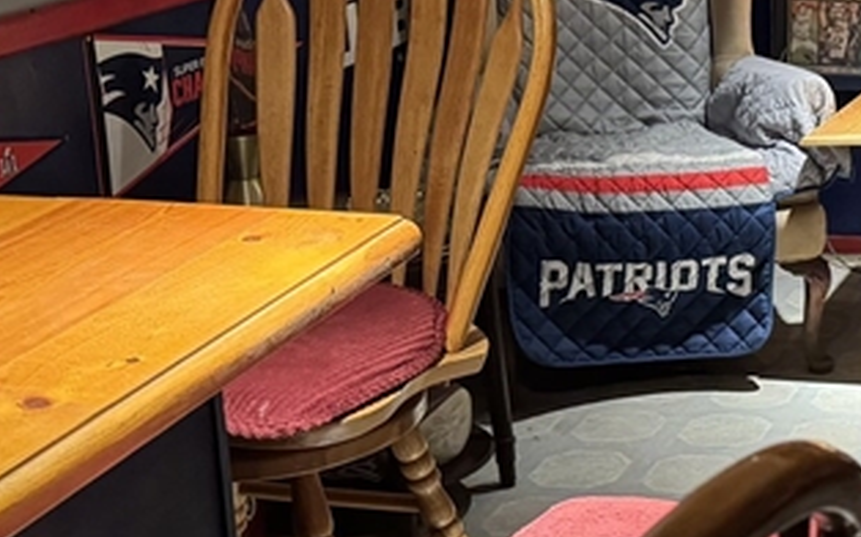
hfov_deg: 23.3
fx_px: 1947
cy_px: 173
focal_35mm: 83
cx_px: 968
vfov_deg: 15.7
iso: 800
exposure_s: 1/40
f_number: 1.78
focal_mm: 6.76
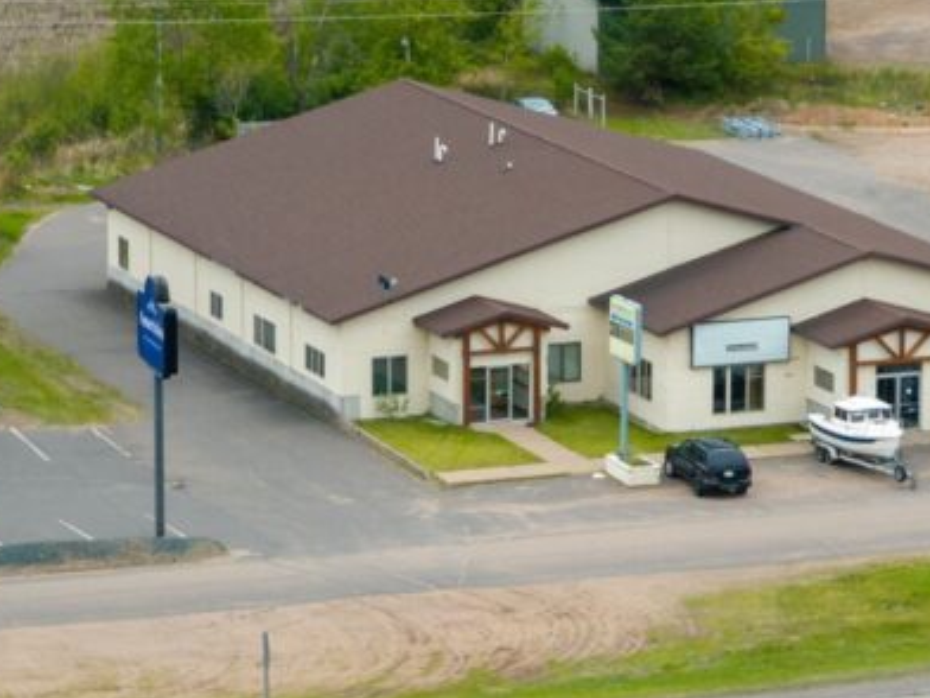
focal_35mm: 226
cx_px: 598
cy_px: 347
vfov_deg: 6.6
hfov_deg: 8.8
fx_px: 6072
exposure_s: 1/240
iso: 110
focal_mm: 30.71
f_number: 3.4
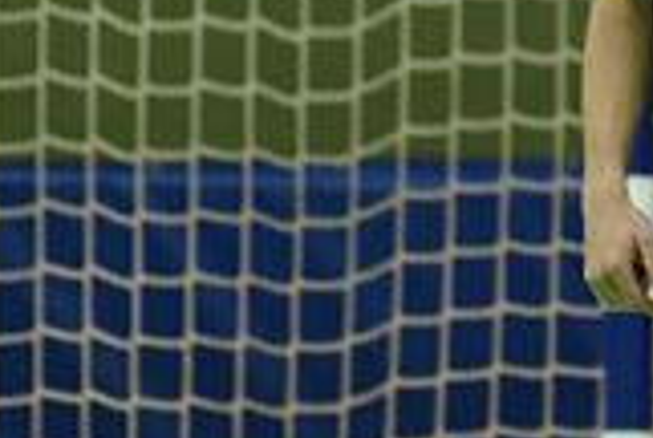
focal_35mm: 1529
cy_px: 310
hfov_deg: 1.3
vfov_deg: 0.9
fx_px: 27785
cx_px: 827
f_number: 6
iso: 2000
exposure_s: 1/320
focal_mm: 290
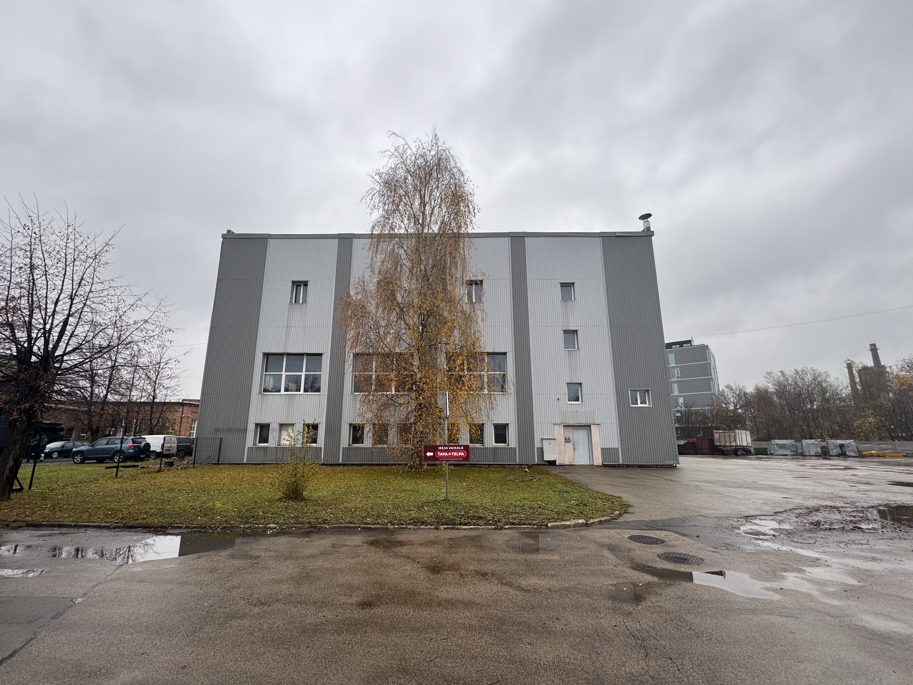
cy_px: 356
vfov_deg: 81.7
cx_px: 450
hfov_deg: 98.2
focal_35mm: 15
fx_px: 396
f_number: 2.2
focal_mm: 2.22
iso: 40
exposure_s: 1/144
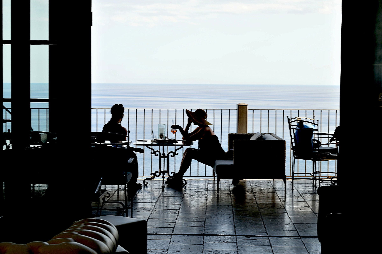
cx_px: 191
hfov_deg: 24.6
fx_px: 875
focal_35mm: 82
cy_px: 127
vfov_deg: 16.5
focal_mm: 55
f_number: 10
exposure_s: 1/80
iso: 100
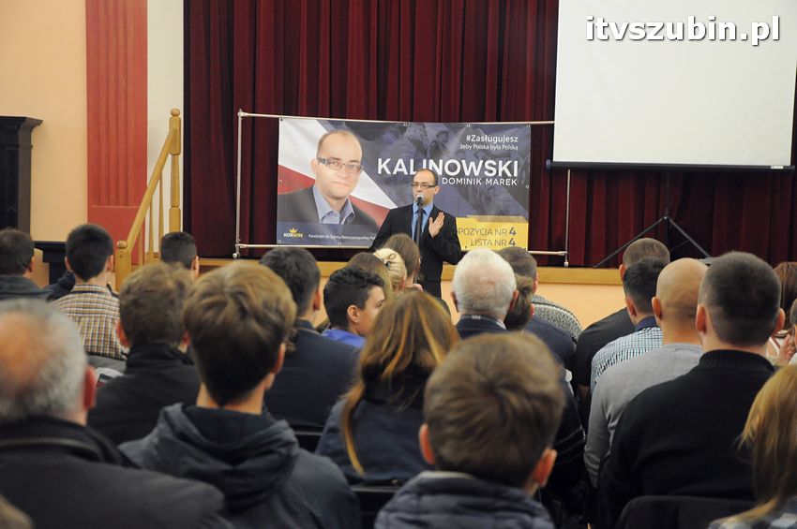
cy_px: 264
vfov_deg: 18.1
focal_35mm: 75
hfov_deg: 27.0
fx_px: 1659
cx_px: 398
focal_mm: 50
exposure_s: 1/40
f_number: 5
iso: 2000
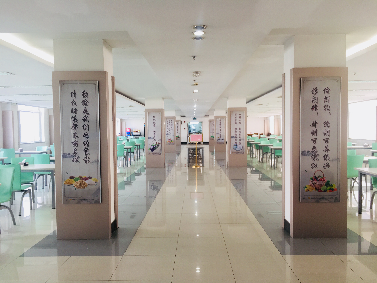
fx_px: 316
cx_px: 188
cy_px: 142
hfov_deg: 61.7
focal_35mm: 29
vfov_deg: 48.2
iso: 32
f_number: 2.2
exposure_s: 1/33
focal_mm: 4.15
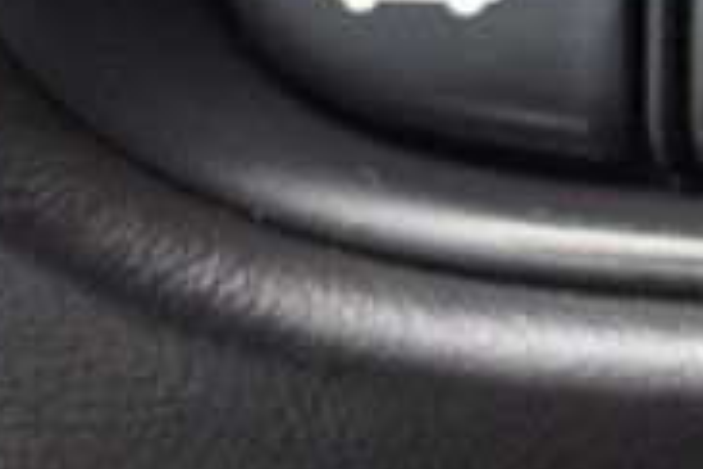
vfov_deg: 6.4
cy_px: -277
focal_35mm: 210
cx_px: 926
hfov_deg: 9.6
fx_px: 4101
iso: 5600
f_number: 4.2
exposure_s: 1/60
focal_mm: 30
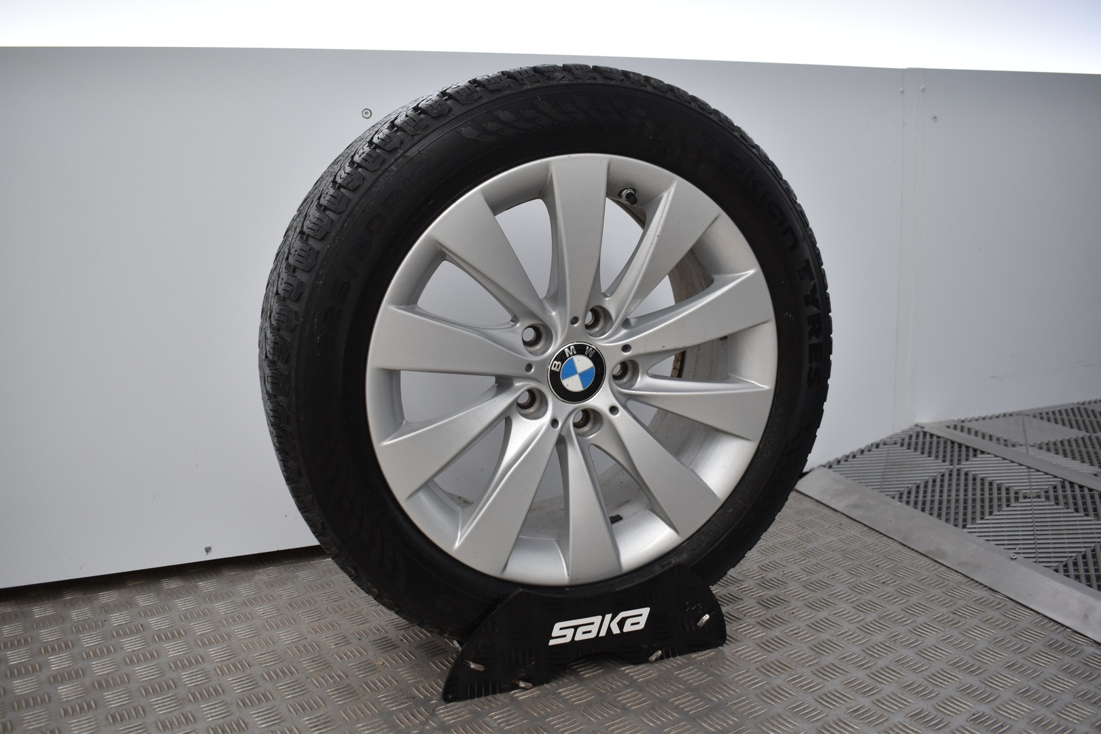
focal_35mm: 32
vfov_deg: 41.7
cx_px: 550
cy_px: 367
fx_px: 963
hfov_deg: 59.5
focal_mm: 21
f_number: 3.8
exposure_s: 1/30
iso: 360
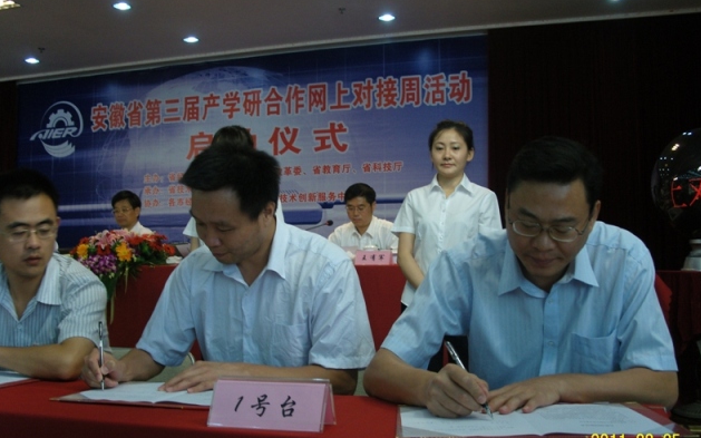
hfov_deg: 48.2
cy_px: 226
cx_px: 348
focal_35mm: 41
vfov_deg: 31.2
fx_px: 783
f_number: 2.8
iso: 100
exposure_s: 1/40
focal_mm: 7.8
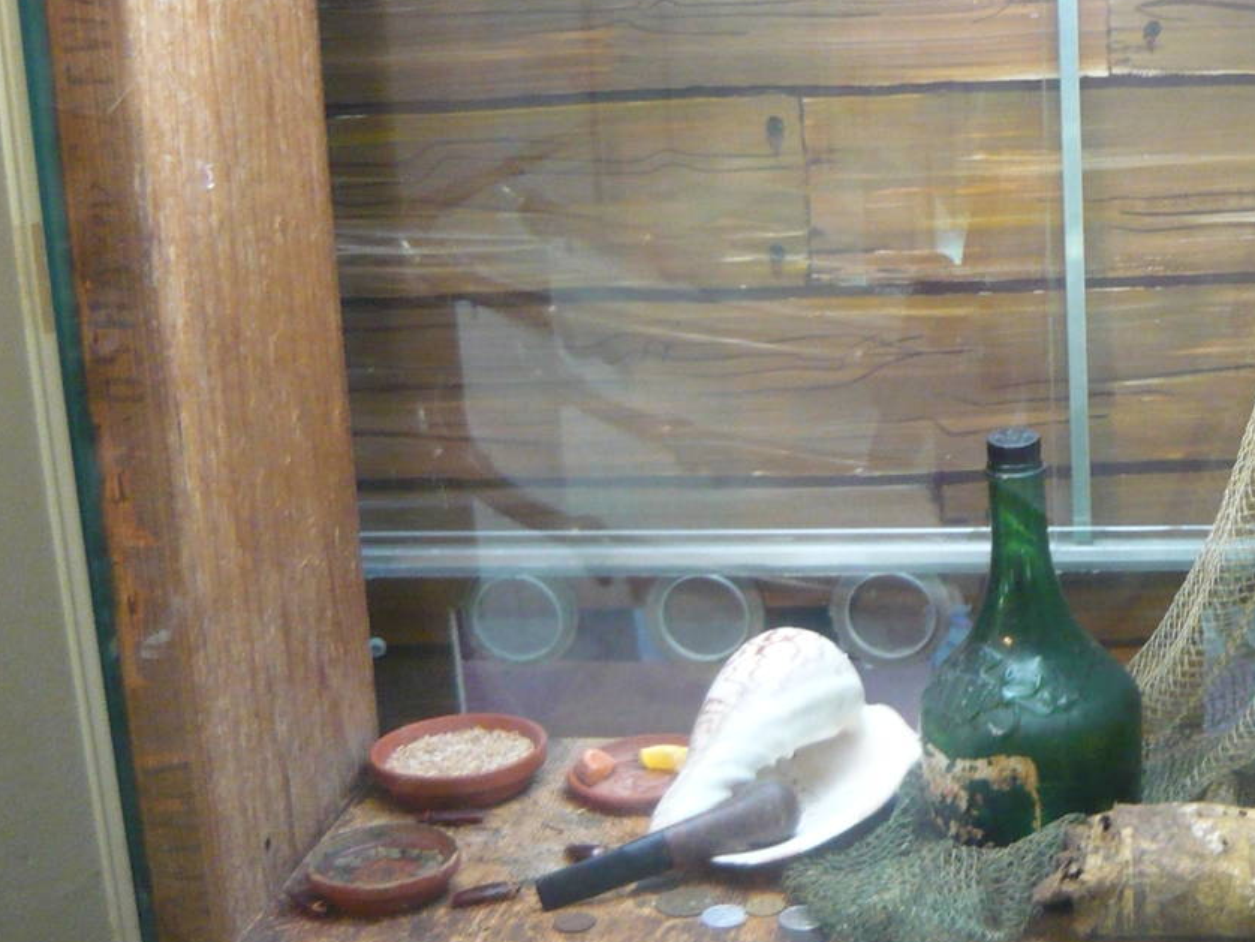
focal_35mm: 63
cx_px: 1069
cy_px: 377
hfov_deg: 29.7
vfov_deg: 23.3
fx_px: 2285
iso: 400
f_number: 2.8
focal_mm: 5.5
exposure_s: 1/20
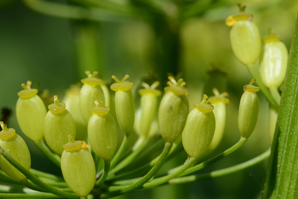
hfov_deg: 14.0
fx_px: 1209
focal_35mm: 146
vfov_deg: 9.4
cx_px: 103
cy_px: 125
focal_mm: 105
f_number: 29
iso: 1000
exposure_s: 1/160
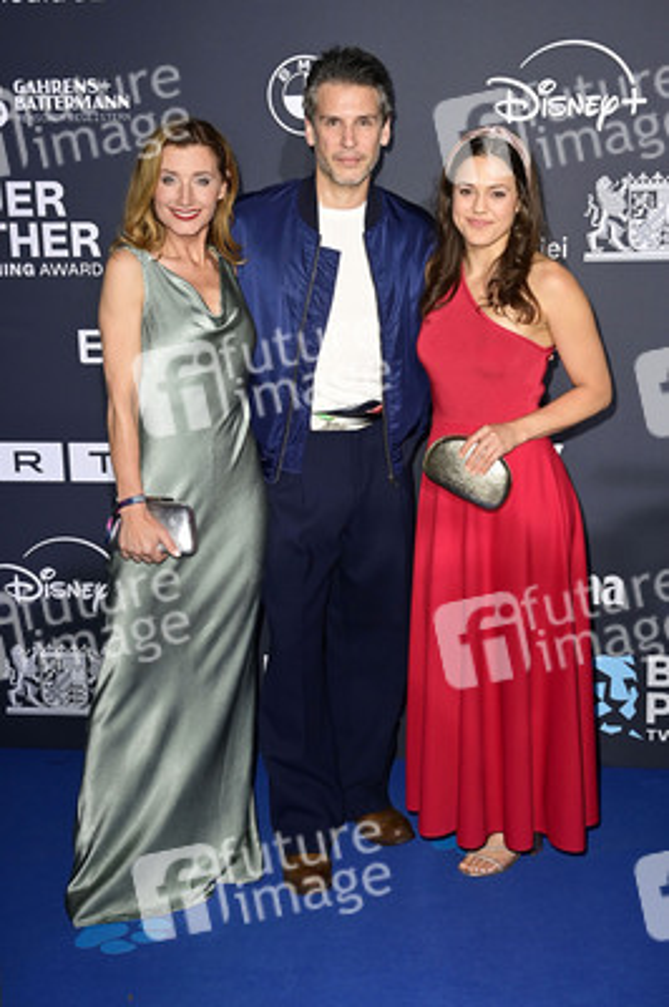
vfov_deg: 50.7
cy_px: 504
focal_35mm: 38
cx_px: 334
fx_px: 1061
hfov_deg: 35.0
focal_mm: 38
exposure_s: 1/250
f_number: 5.6
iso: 1000
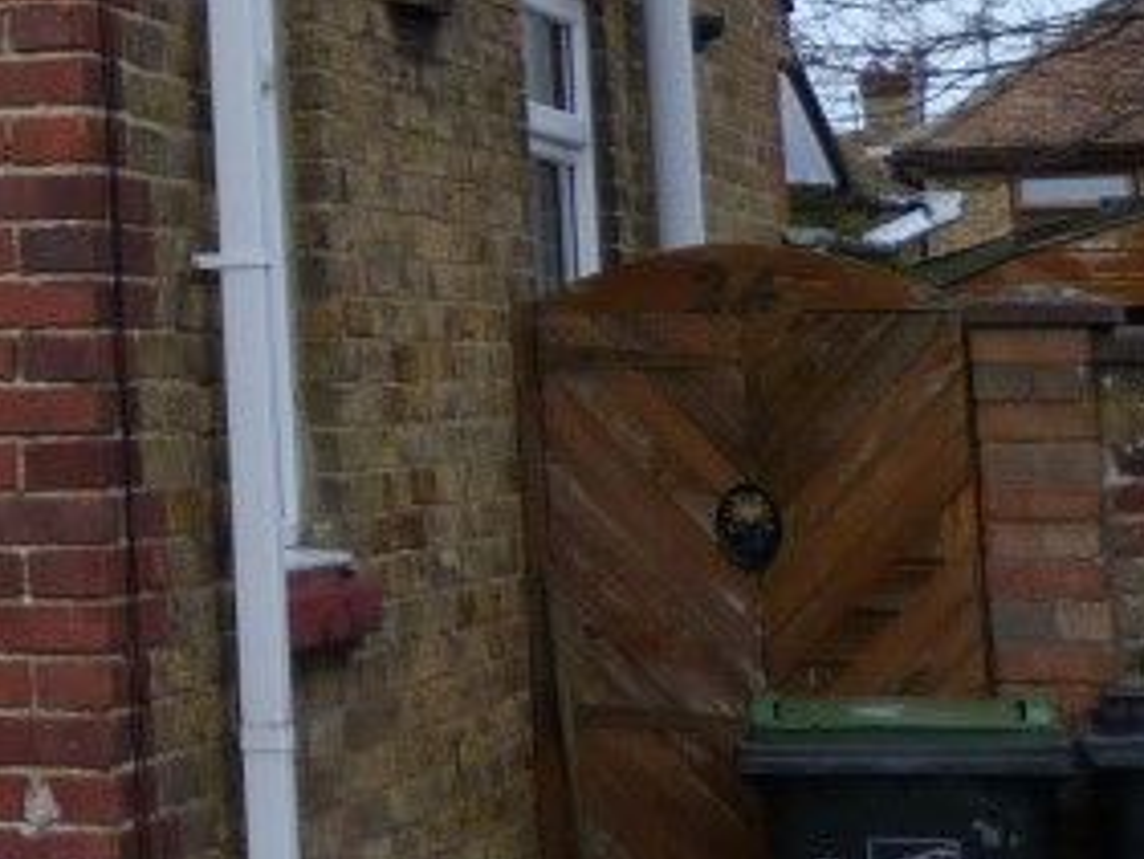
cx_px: -985
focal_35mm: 128
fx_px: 4232
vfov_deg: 11.3
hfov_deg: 13.6
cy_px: -228
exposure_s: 1/400
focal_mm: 4.5
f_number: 2.8
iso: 80
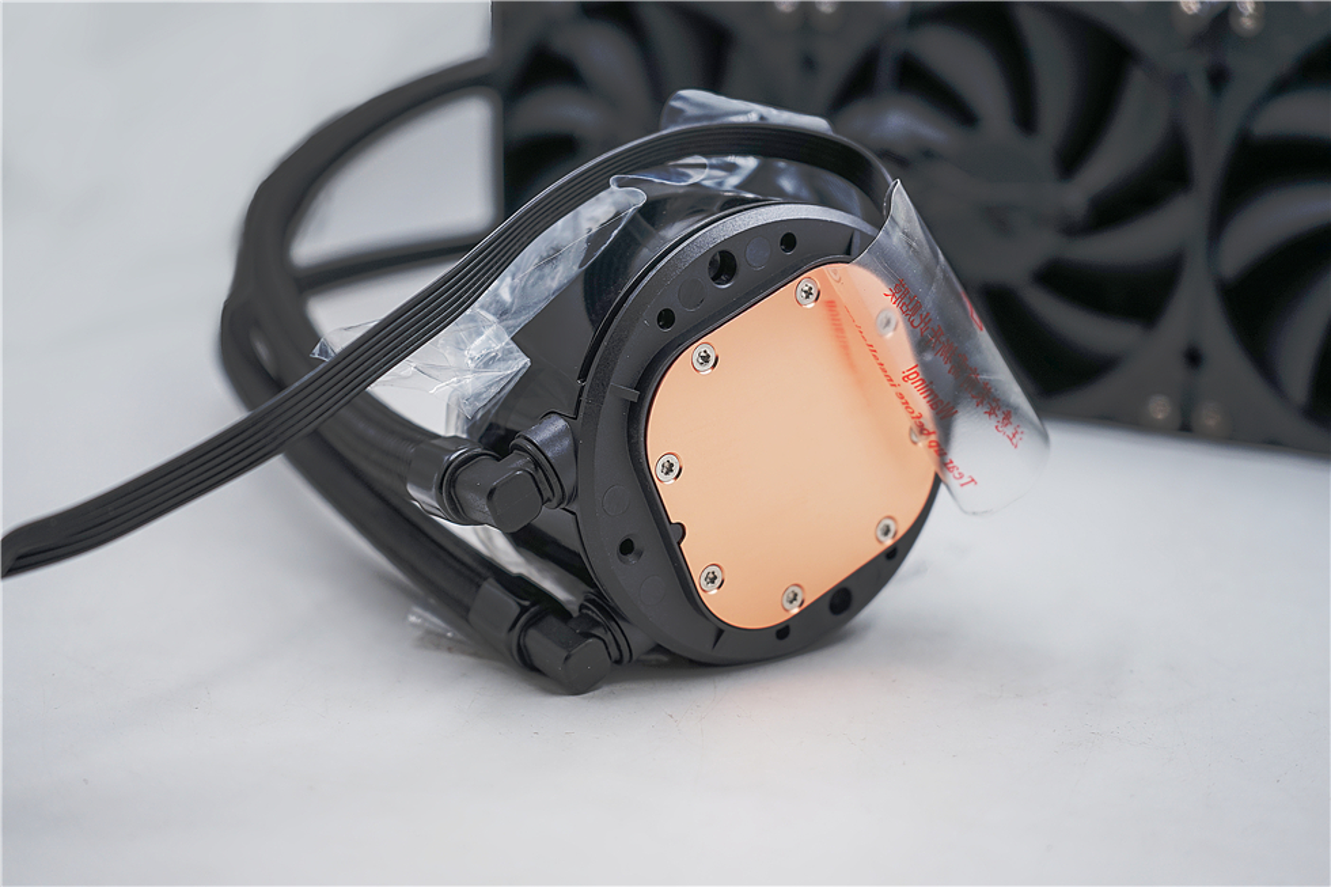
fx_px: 1663
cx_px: 666
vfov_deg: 29.9
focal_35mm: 45
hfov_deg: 43.6
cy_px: 444
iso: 125
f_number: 4.5
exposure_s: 1/160
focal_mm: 45
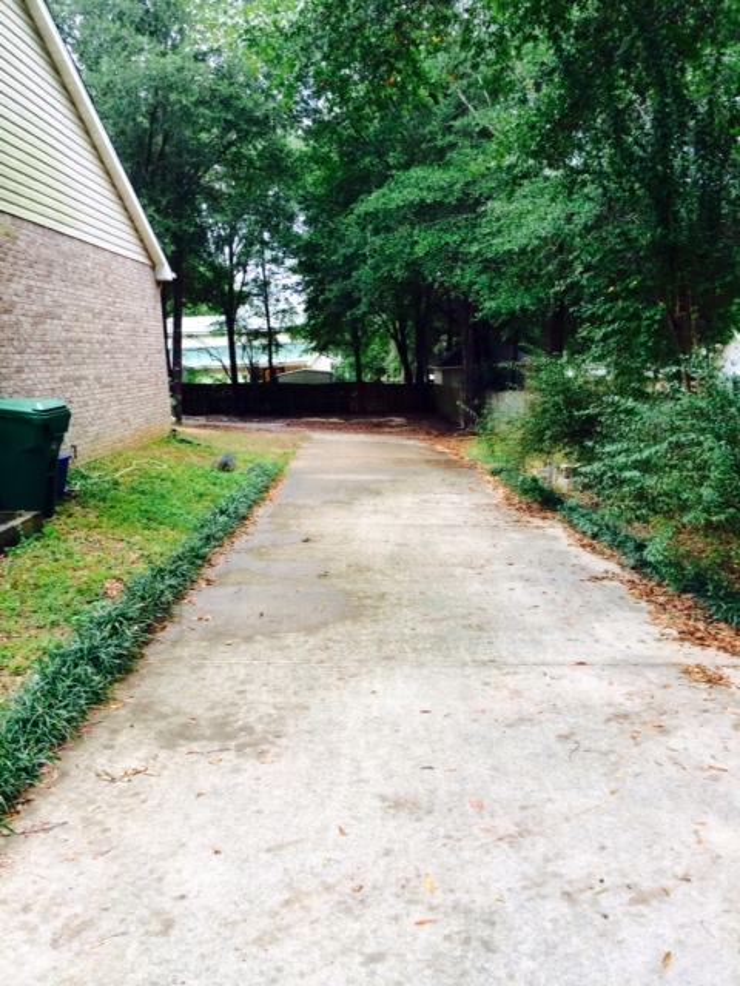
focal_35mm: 30
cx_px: 370
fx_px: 855
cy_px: 493
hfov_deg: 46.8
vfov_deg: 60.0
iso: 80
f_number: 2.2
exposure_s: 1/30
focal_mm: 4.12
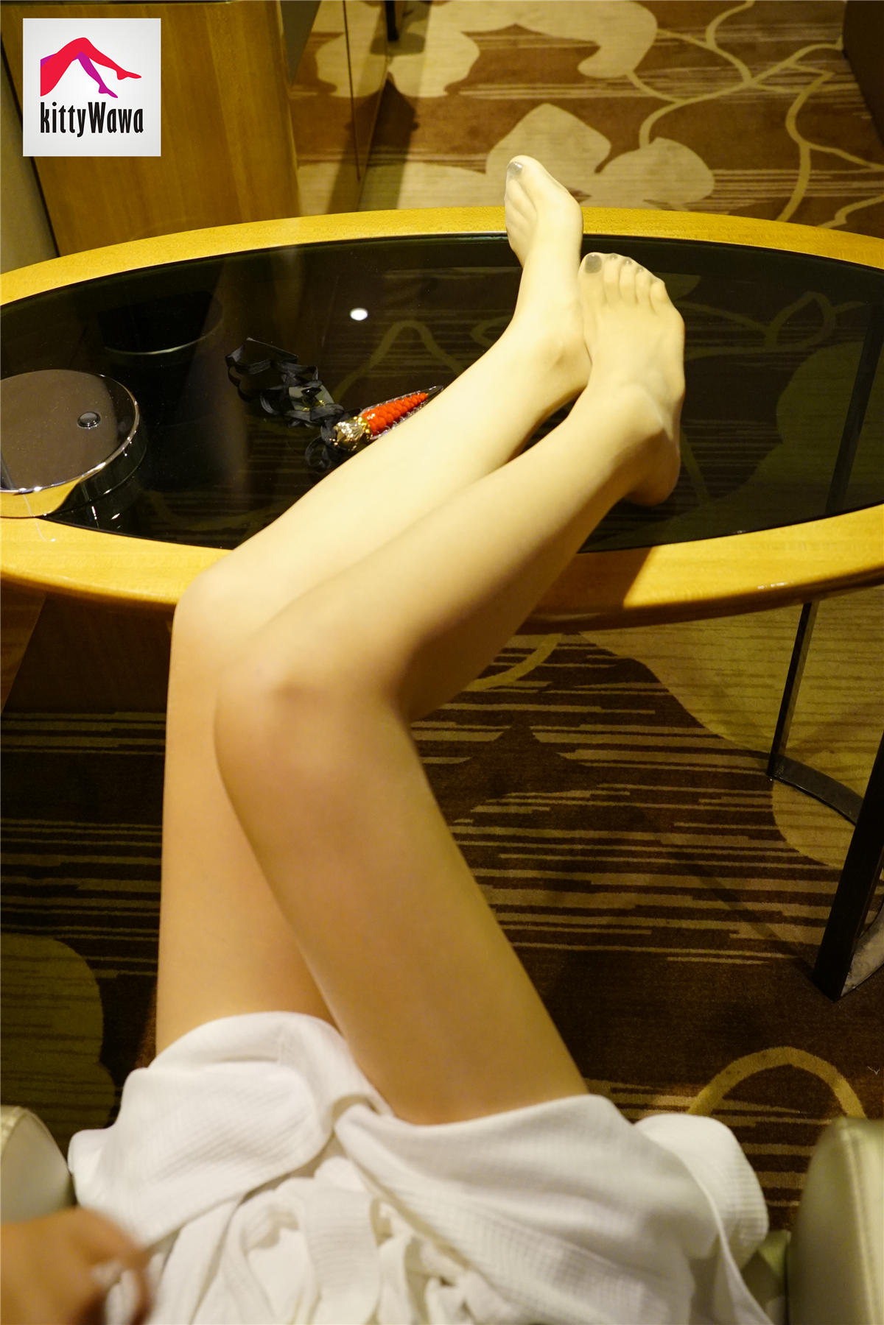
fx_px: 1289
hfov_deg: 37.9
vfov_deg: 54.4
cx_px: 442
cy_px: 662
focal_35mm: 35
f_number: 5.6
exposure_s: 1/80
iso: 4000
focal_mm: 35
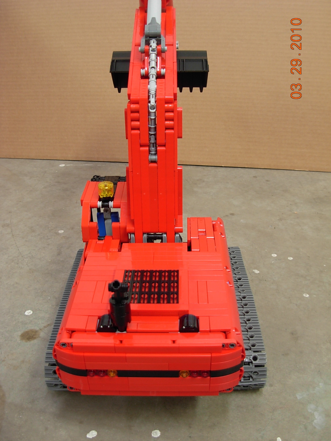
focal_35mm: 38
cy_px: 220
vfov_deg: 49.0
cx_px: 166
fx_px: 484
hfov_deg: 37.7
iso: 79
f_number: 2.9
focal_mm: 6.3
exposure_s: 1/8.7
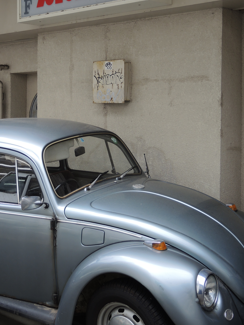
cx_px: 75
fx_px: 545
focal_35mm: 58
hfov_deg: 25.1
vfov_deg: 33.0
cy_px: 113
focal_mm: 7.6
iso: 80
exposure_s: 1/400
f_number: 2.2
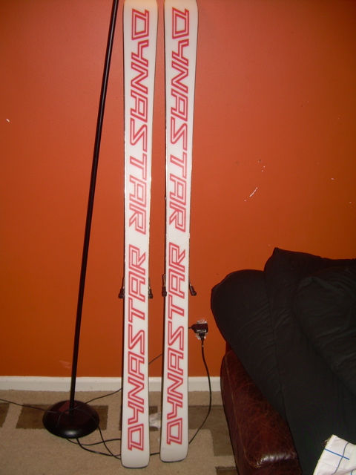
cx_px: 178
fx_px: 521
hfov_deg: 37.7
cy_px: 238
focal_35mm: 38
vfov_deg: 49.0
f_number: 2.8
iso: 50
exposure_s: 1/60
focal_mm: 6.3
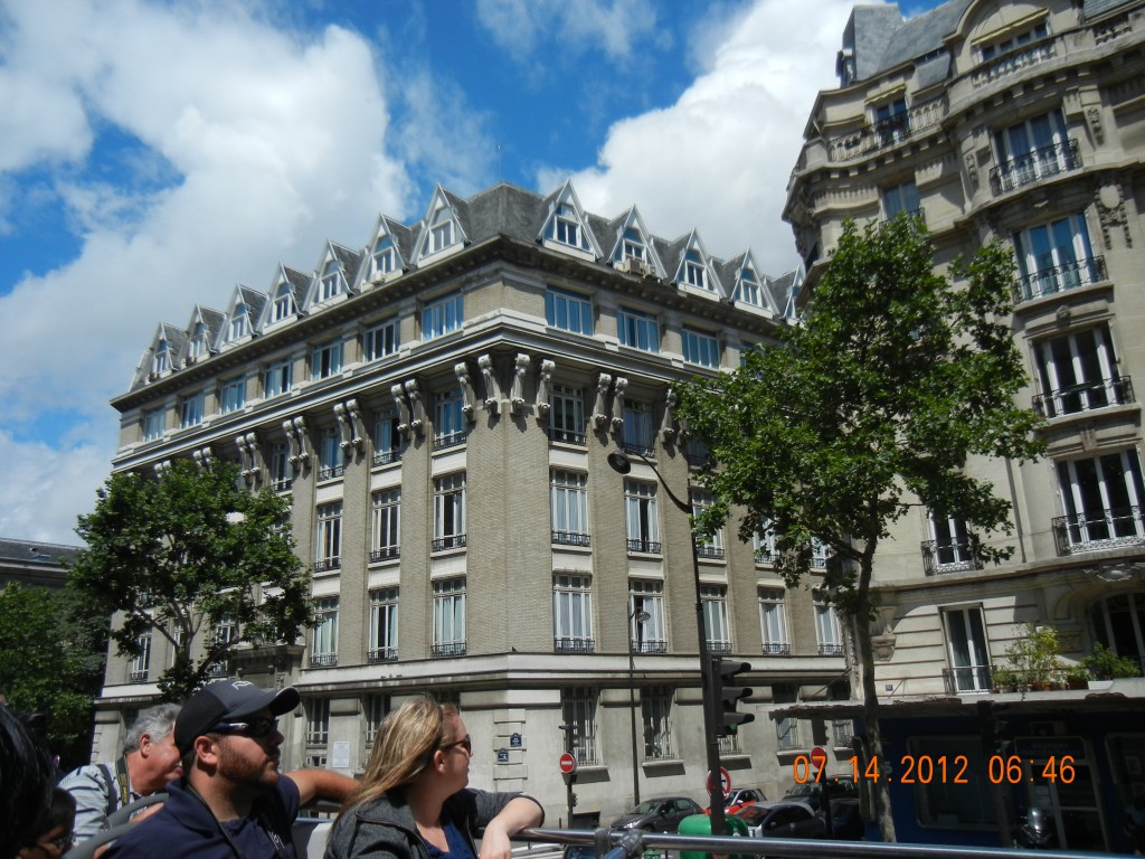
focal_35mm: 30
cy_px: 430
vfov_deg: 46.8
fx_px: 992
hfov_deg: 60.0
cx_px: 572
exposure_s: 1/660
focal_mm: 5.4
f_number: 7
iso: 160
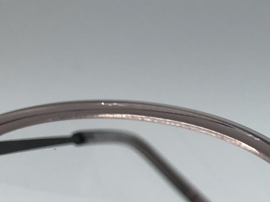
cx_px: 384
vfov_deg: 13.5
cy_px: 270
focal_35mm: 105
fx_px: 819
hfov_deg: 17.2
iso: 32
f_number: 1.8
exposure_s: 1/1021
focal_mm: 4
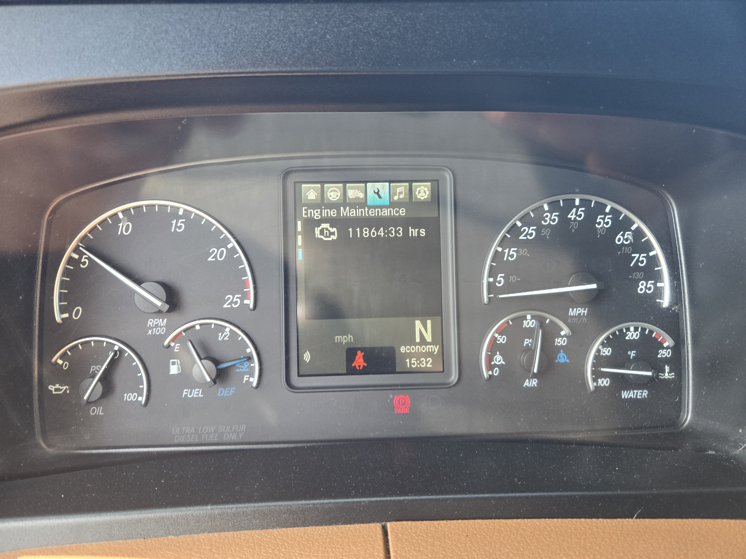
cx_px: 373
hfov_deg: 73.9
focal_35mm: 23
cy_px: 280
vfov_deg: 58.9
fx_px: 496
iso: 160
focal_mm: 5.4
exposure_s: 1/120
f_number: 1.8
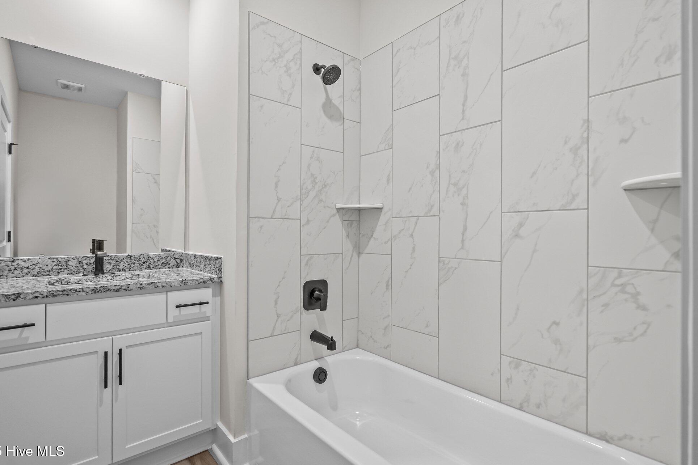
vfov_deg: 70.4
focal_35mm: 17
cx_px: 330
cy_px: 227
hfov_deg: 93.2
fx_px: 330
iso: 320
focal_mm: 16
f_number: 4
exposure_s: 1/5
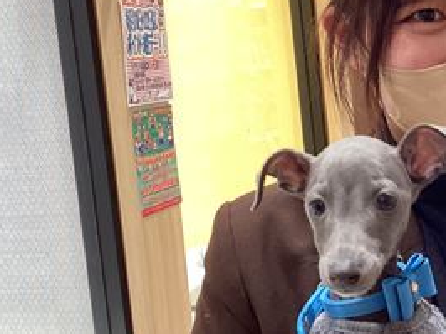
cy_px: 116
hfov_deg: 26.4
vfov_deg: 20.9
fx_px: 901
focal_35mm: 70
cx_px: 444
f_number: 2.4
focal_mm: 3.3
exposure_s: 1/50
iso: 80
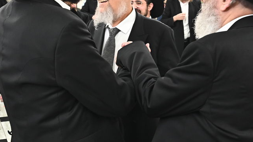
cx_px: 147
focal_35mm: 66
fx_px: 443
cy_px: 27
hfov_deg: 31.8
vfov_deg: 18.1
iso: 3200
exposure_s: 1/200
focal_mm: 29
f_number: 6.3
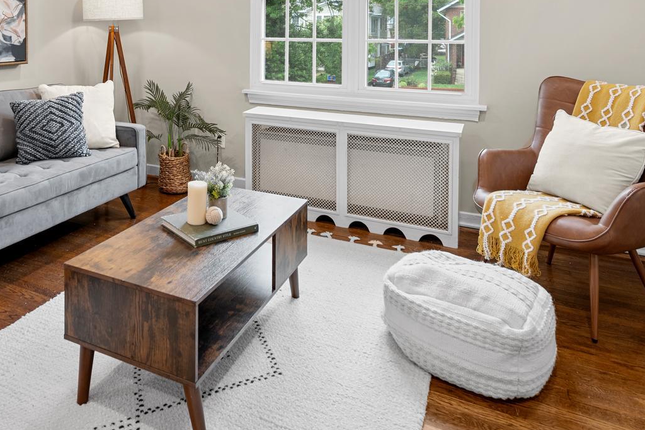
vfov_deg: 41.6
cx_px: 216
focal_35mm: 28
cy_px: 20
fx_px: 502
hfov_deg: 63.8
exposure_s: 1/5
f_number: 4
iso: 100
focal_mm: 14
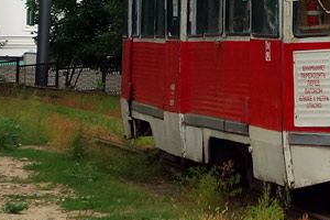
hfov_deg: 10.8
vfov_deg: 7.2
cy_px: -116
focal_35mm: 188
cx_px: 383
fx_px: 1723
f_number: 3.2
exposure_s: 1/500
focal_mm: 17.4
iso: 200
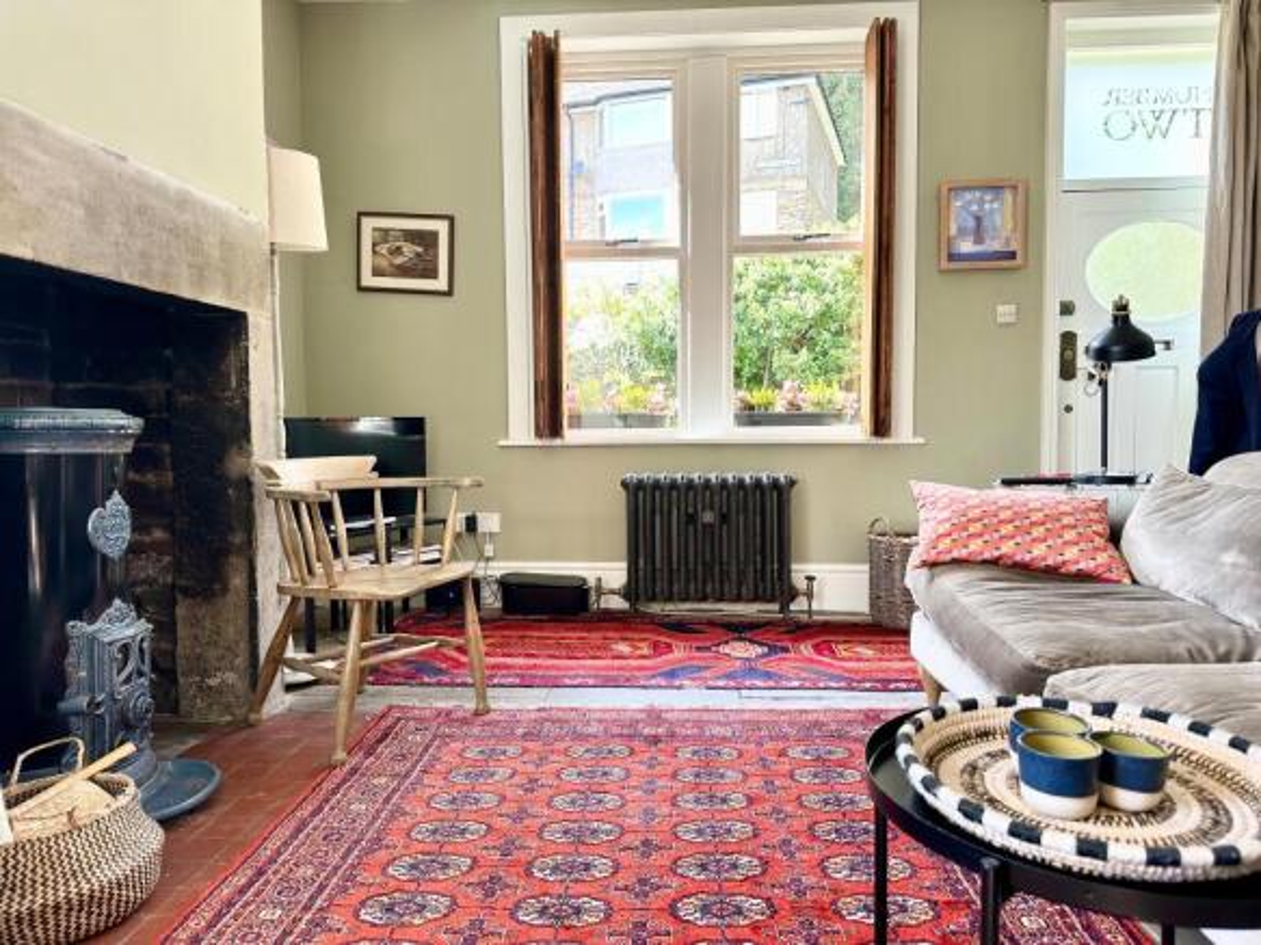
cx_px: 630
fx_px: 874
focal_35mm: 24
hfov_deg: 71.6
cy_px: 472
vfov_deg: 56.8
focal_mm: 6.86
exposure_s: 1/121
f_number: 1.78
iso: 125
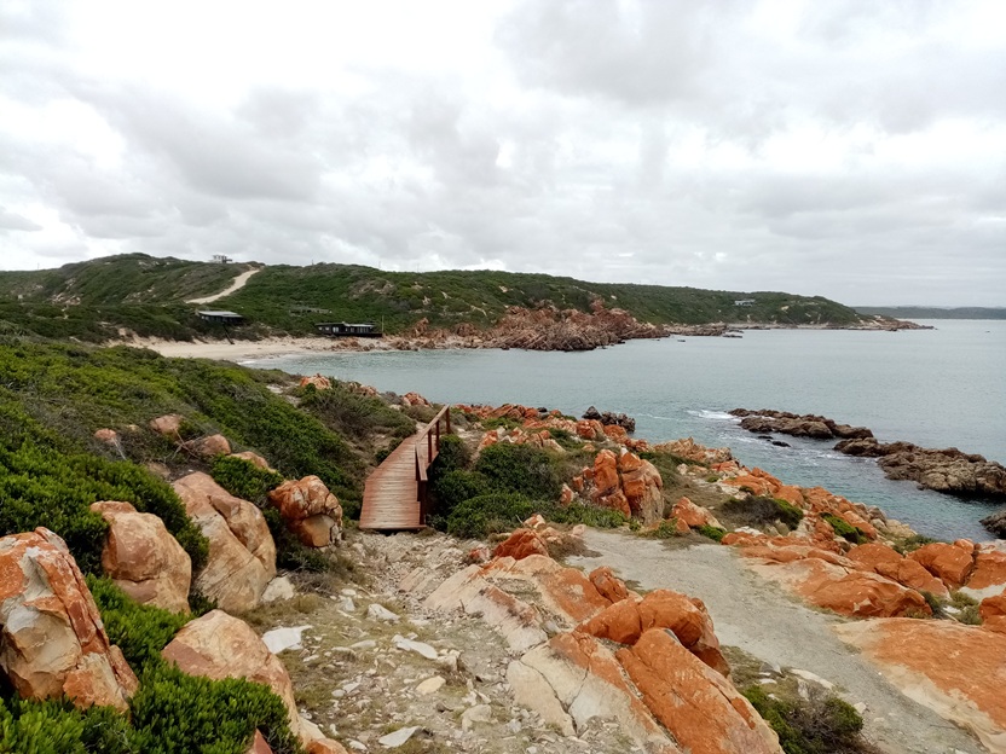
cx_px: 503
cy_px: 377
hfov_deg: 67.3
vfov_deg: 53.1
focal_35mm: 26
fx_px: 756
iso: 103
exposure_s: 1/751
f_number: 1.8
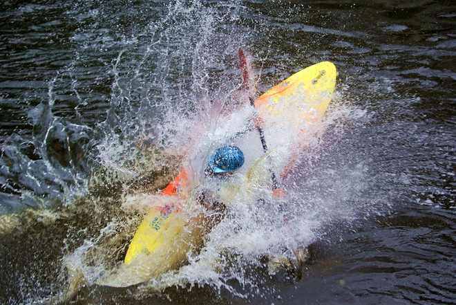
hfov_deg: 18.2
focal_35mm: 112
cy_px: 152
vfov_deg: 12.2
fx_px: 1426
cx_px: 228
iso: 100
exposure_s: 1/320
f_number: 5.6
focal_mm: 75
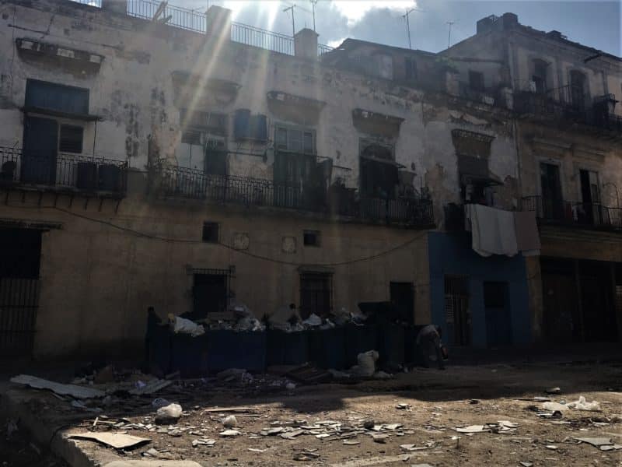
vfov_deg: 48.2
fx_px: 521
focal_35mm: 29
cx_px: 311
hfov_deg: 61.7
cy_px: 234
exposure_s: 1/3497
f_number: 2.2
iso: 25
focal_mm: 4.15
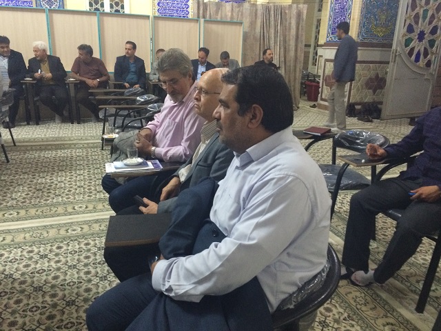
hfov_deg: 61.7
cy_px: 166
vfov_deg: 48.2
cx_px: 220
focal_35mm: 29
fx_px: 369
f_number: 2.2
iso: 320
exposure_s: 1/33
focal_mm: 4.15
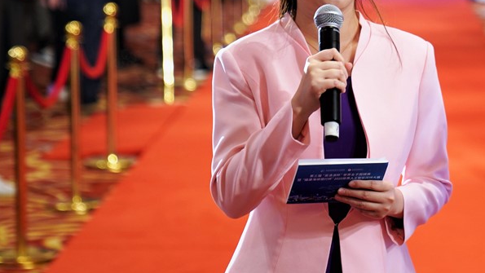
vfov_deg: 8.2
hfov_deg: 14.3
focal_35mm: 148
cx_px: 469
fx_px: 1904
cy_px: 119
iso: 500
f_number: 2.8
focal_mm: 70
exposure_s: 1/80
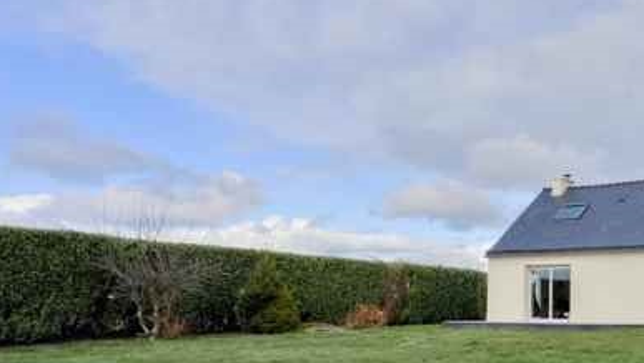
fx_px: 674
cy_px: 276
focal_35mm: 39
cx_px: 596
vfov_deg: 29.6
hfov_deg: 45.6
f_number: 8
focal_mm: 18.2
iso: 800
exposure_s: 1/4000
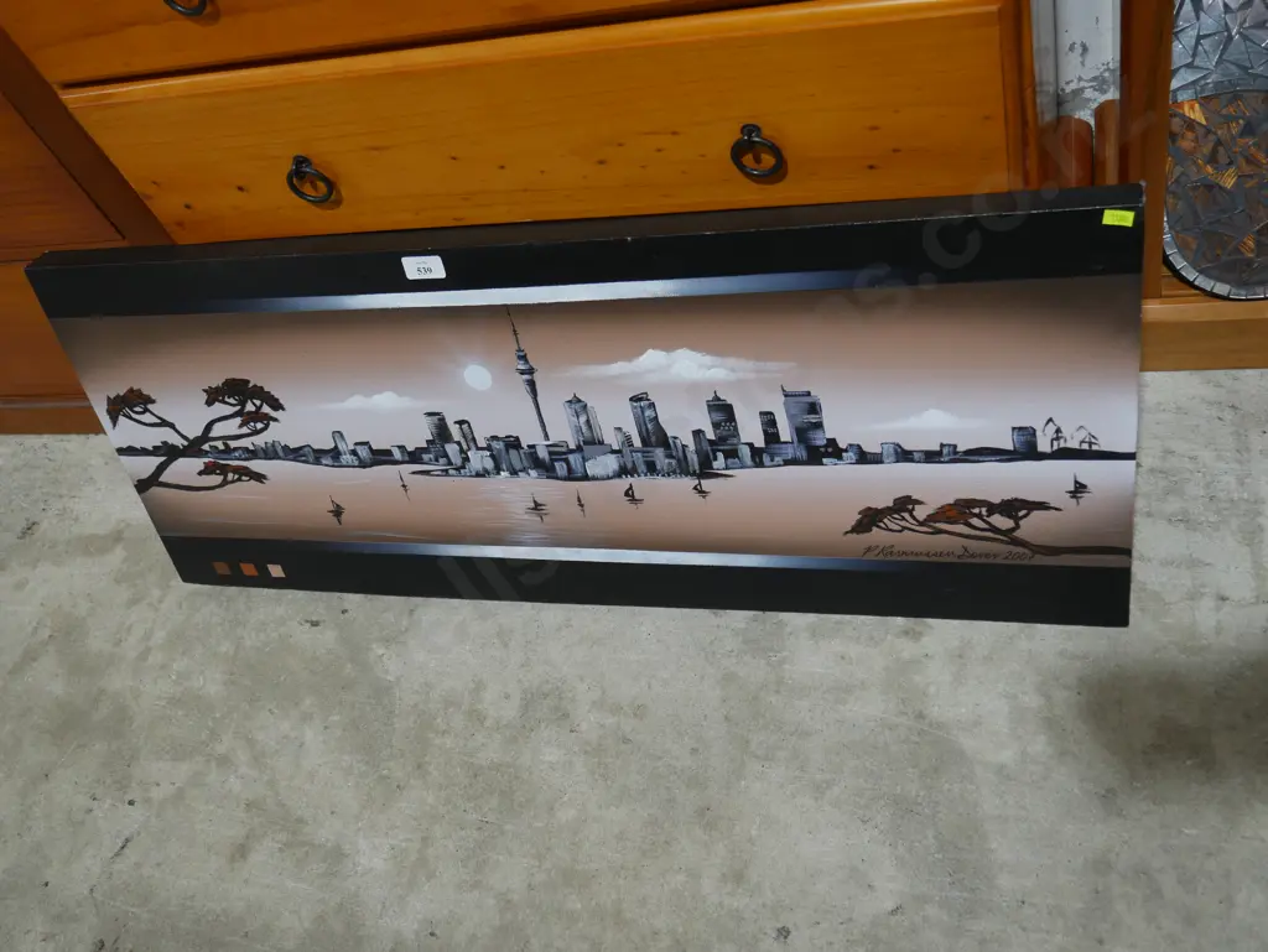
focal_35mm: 36
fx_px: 1319
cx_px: 634
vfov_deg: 39.7
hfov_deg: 51.3
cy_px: 476
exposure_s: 1/60
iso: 250
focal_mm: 18
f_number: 4
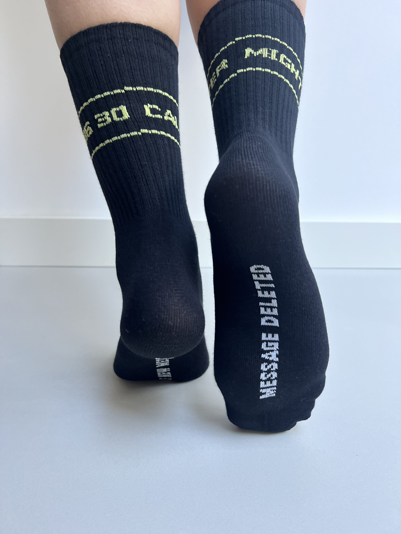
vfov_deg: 67.3
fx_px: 402
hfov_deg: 53.1
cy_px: 267
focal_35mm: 26
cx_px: 200
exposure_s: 1/60
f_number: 1.5
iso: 320
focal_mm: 5.7
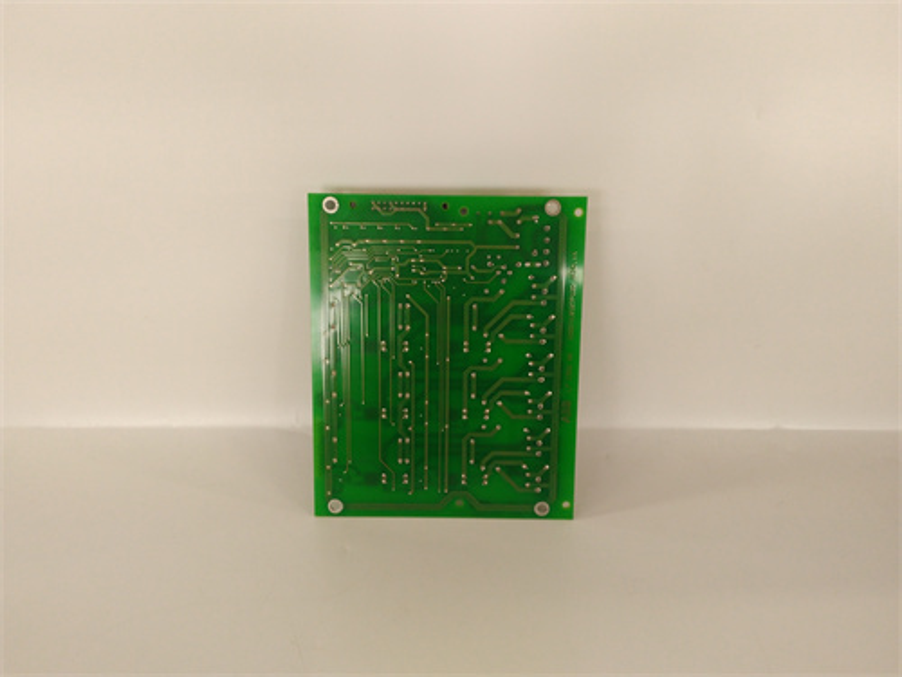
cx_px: 451
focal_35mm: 27
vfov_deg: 51.4
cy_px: 338
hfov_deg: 65.3
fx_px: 704
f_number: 2
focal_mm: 3.79
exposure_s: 1/33
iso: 148
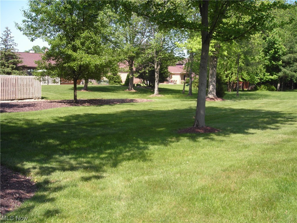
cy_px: 112
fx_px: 326
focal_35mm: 38
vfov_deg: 37.7
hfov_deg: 49.0
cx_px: 148
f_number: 3.2
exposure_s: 1/280
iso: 50
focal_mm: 6.3
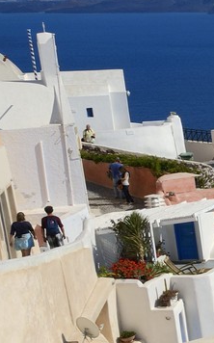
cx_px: 767
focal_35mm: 110
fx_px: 1028
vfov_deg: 18.7
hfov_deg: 8.4
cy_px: 285
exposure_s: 1/250
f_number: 13
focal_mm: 24
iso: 100
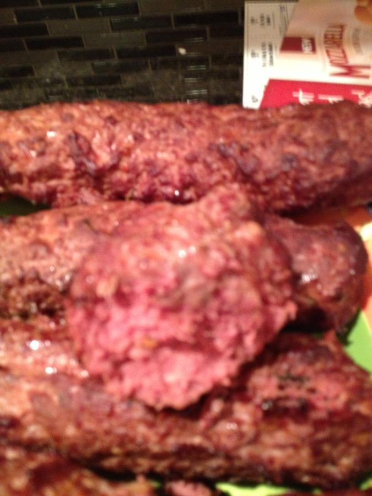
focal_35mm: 35
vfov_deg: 52.6
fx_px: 502
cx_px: 186
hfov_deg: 40.7
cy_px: 248
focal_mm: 4.28
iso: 500
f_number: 2.4
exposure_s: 1/15
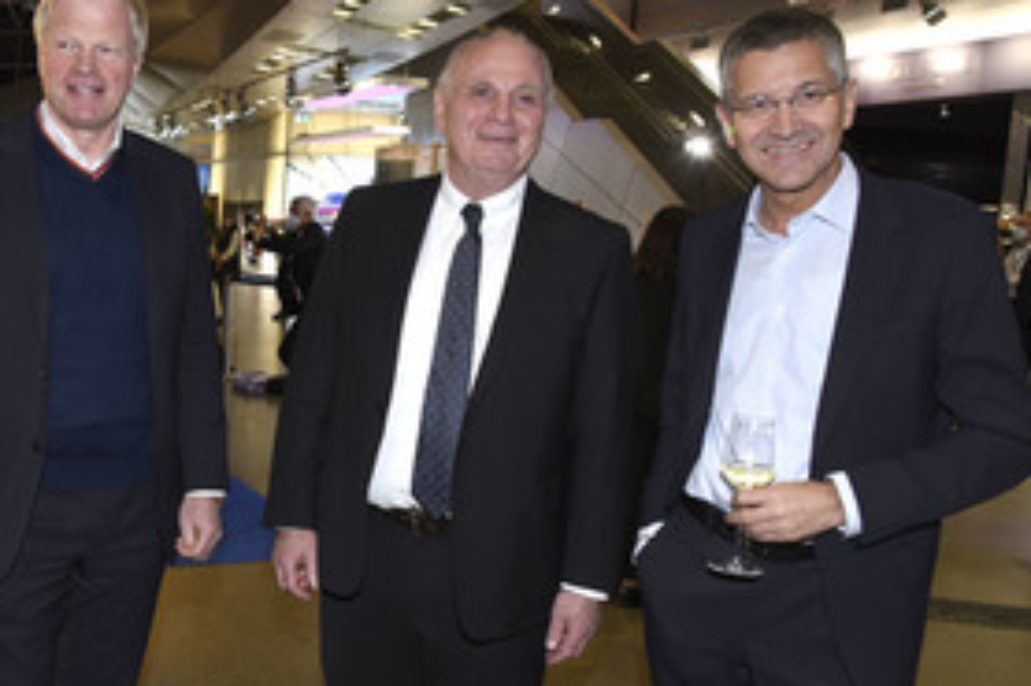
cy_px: 423
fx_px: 1116
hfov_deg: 47.1
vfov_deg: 34.0
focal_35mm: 39
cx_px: 217
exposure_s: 1/80
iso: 1600
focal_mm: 24
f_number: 6.3
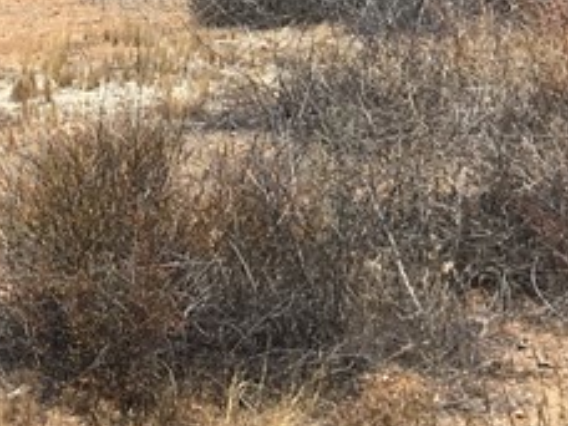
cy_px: -214
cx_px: -239
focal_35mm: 130
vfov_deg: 11.0
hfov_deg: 14.3
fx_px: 2133
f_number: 2.2
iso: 25
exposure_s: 1/1538
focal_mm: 4.15
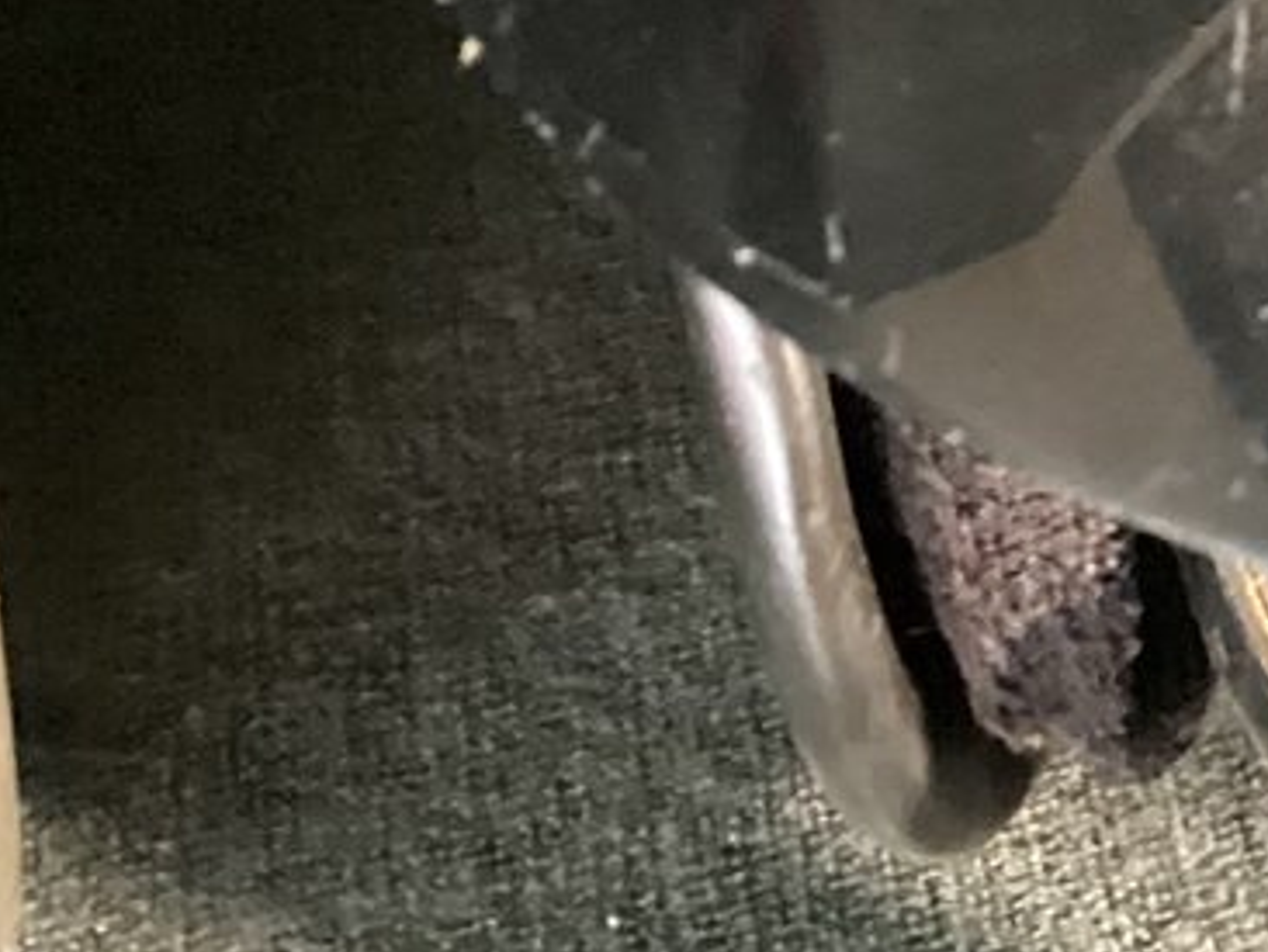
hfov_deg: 14.6
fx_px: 4692
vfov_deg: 11.0
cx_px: 1776
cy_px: -653
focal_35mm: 128
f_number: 2.4
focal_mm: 3.3
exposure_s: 1/24
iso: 640
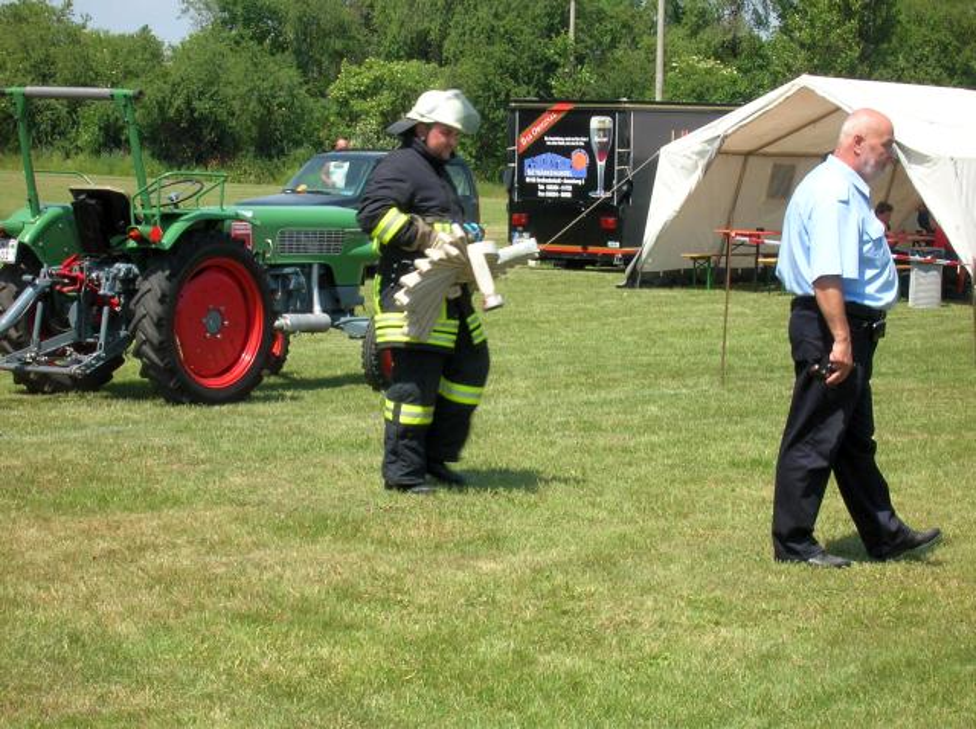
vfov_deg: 14.5
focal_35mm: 102
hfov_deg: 19.3
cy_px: 364
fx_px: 2872
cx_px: 488
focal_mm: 17.1
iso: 50
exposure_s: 1/86
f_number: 8.2
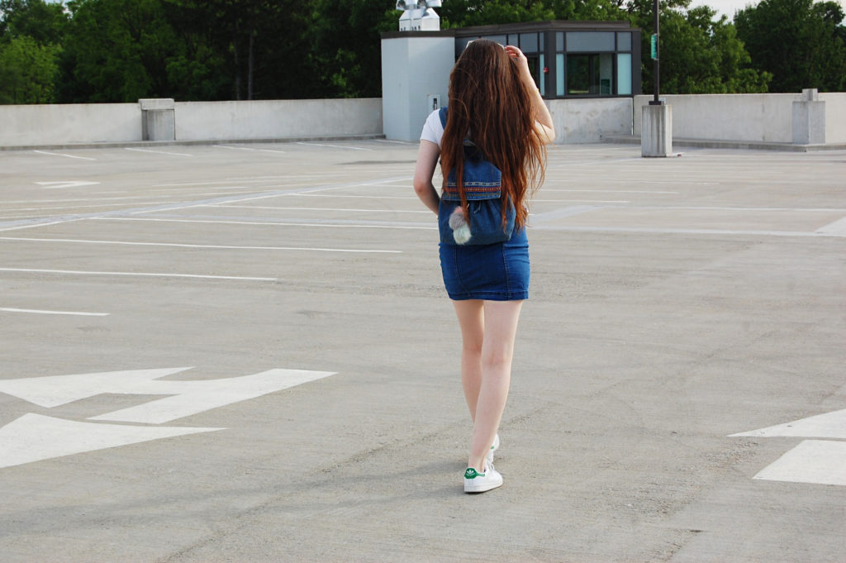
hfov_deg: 24.6
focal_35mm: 82
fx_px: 1937
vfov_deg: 16.5
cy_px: 282
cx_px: 423
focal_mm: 55
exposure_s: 1/320
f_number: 9
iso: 200
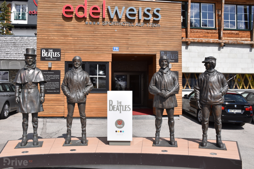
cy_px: 84
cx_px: 127
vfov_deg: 43.6
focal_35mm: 30
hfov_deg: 61.9
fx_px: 212
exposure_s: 1/400
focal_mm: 20
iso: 200
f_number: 10
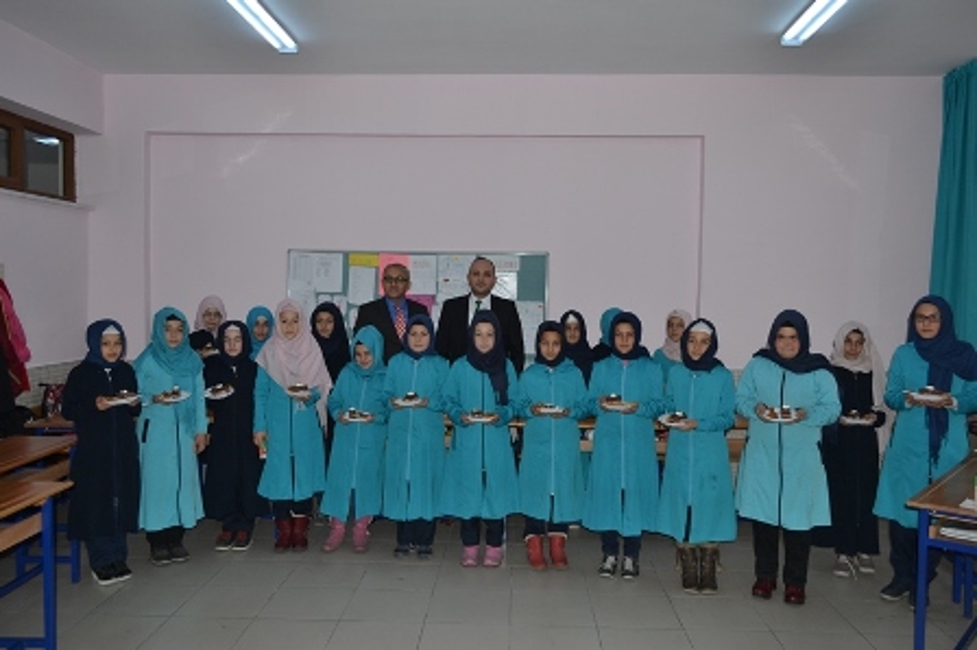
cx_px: 488
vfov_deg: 47.9
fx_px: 732
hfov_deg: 67.4
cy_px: 325
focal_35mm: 27
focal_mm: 18
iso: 200
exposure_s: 1/200
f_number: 4.5
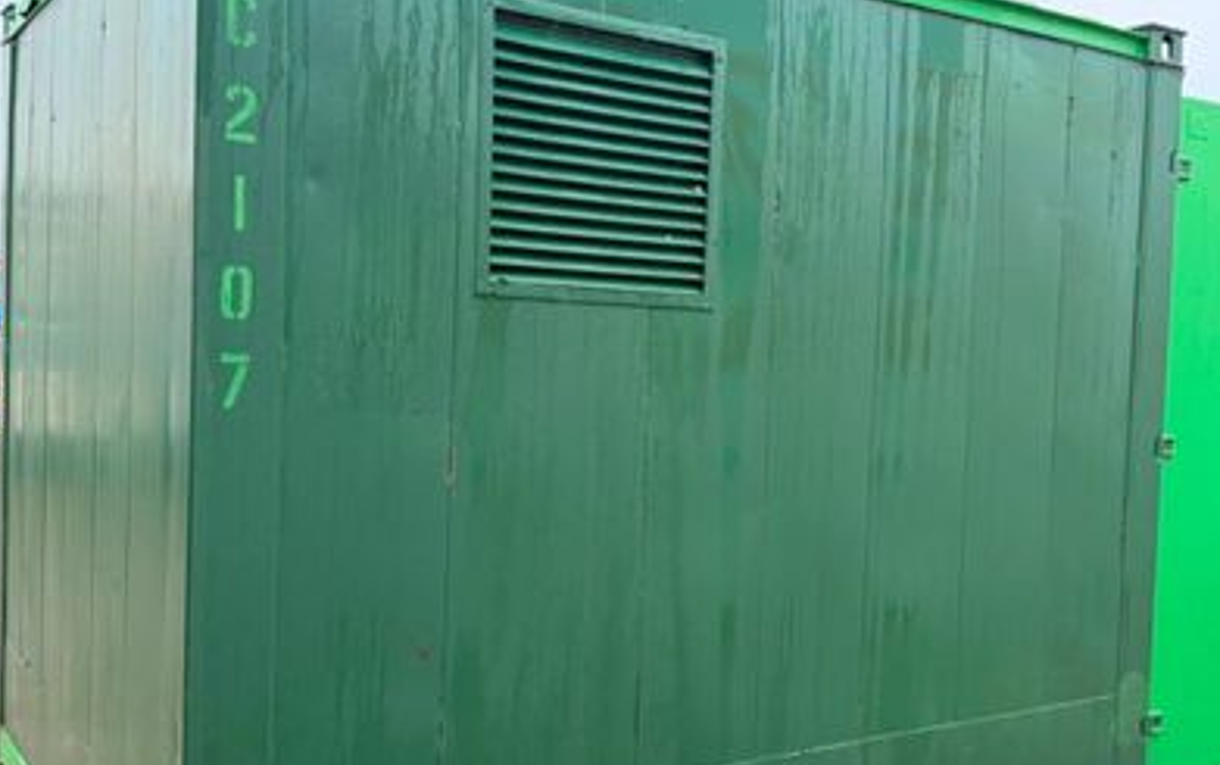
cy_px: 400
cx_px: 671
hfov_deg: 50.3
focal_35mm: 39
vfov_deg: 32.8
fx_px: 1298
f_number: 1.78
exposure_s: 1/159
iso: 200
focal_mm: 6.76
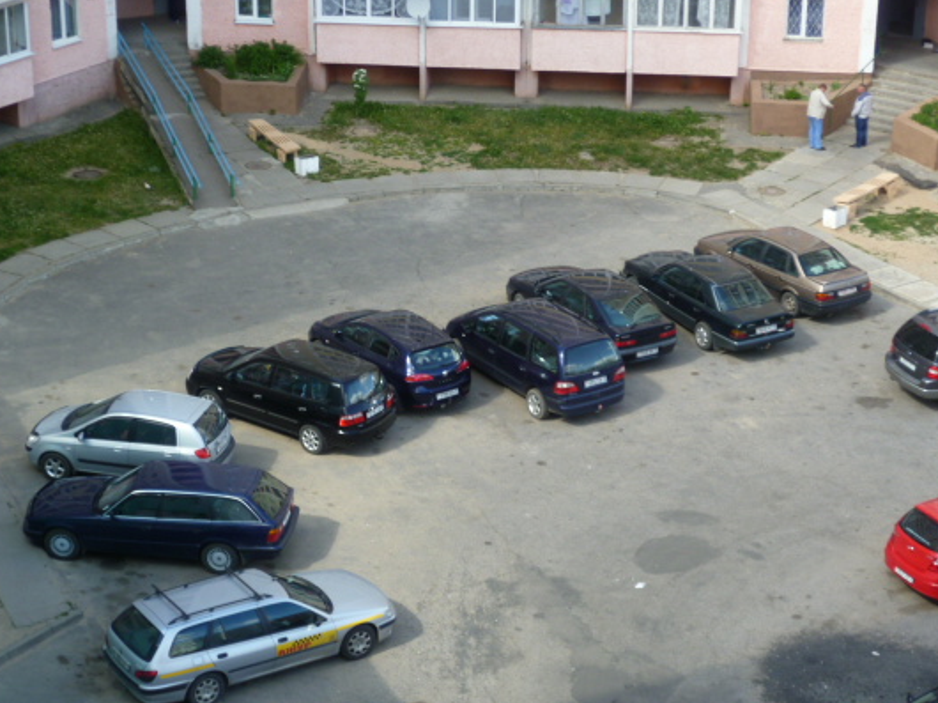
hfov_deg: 21.1
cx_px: 483
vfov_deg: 15.9
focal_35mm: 93
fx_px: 2519
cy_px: 361
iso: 80
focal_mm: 13.7
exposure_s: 1/100
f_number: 4.7
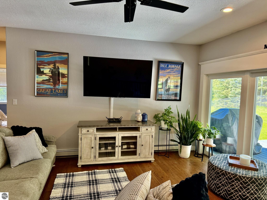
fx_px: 185
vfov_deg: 56.8
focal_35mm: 24
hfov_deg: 71.6
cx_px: 134
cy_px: 100
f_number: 1.78
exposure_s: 1/120
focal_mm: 6.76
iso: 250
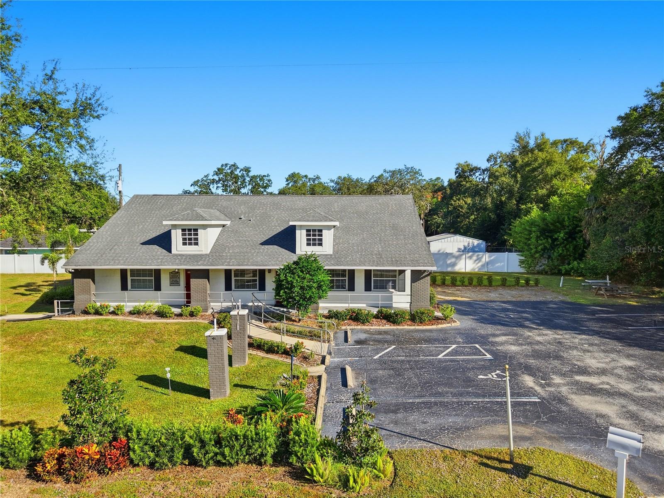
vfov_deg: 56.8
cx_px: 332
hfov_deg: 71.6
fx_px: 460
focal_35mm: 24
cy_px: 249
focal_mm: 8.7
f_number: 1.8
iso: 120
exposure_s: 1/80
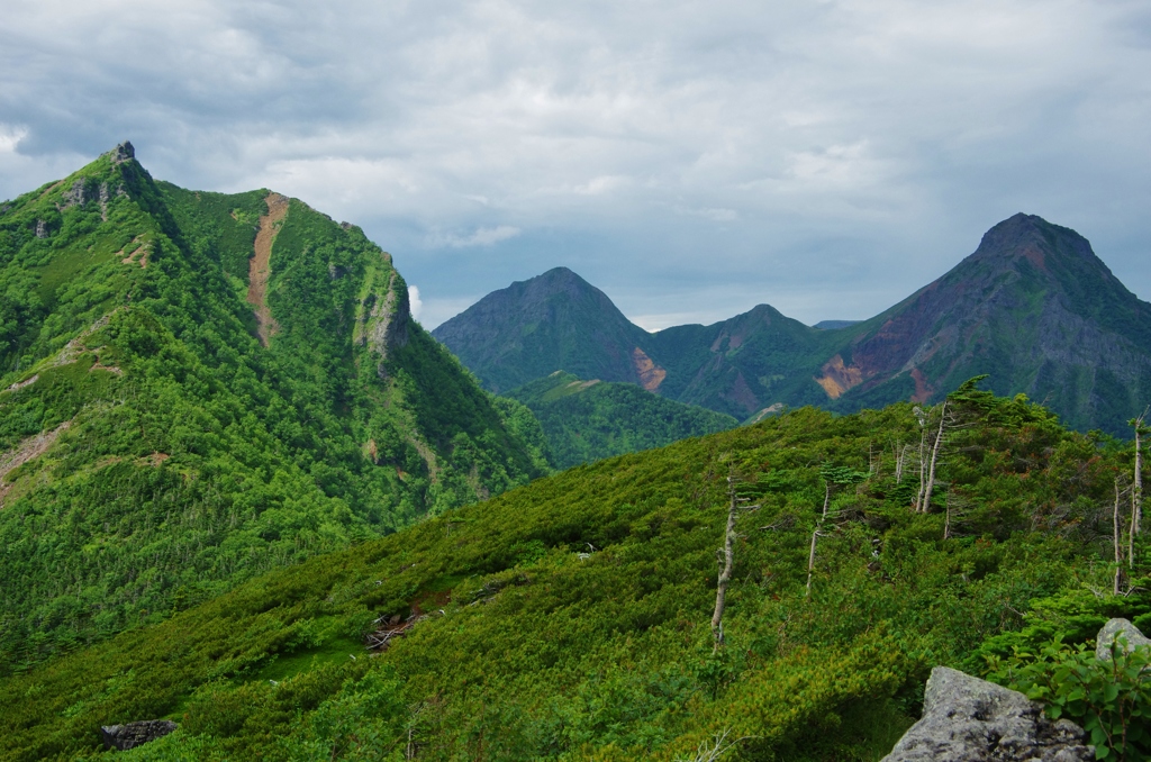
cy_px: 381
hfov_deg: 46.5
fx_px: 1340
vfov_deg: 31.7
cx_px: 576
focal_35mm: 42
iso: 800
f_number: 10
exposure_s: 1/1000
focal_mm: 28
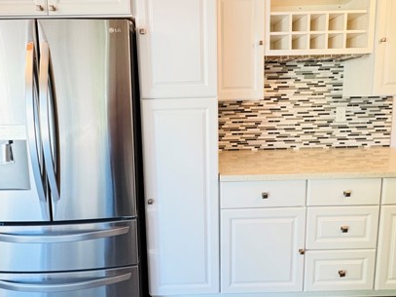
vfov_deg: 60.8
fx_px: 252
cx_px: 180
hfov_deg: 76.2
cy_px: 126
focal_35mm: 22
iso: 320
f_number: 2.2
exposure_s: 1/60
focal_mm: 2.22
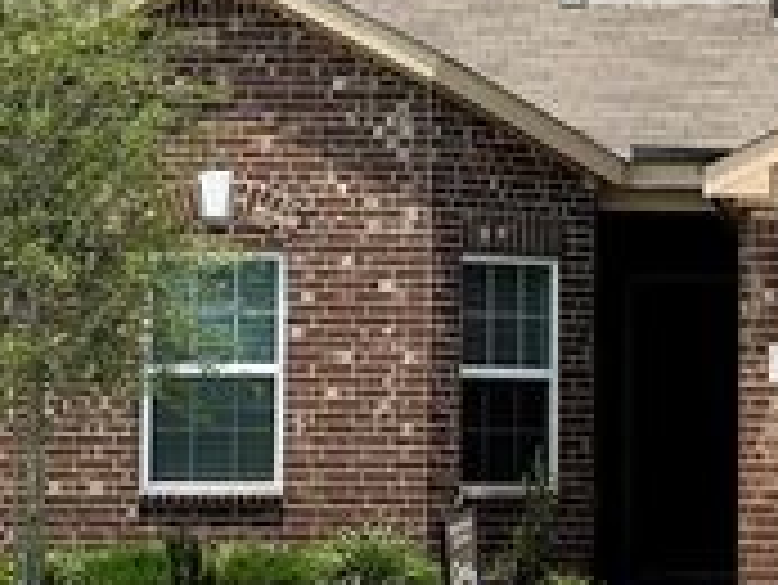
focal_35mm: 222
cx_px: 890
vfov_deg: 6.7
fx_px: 4993
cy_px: 128
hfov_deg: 8.8
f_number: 2.8
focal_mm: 9
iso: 32
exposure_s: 1/1233
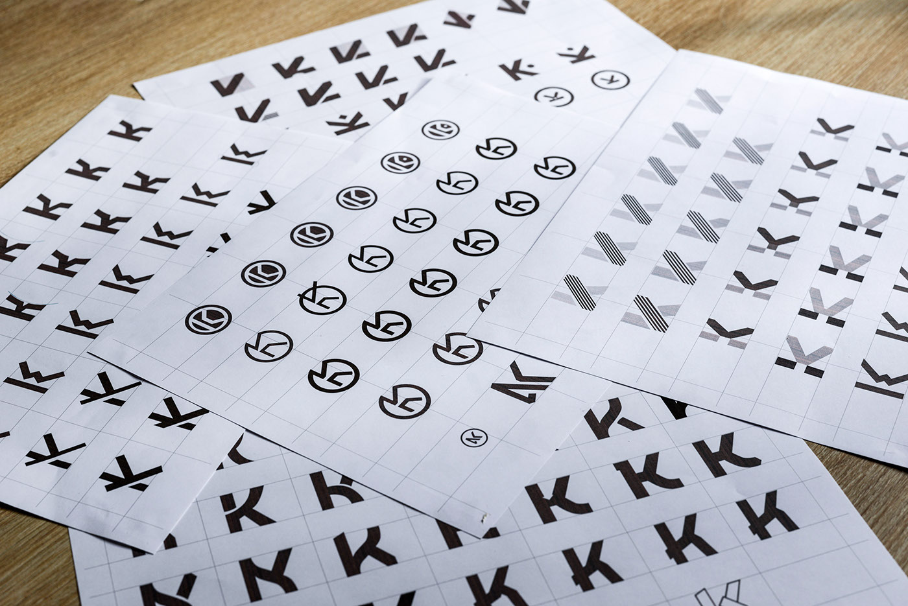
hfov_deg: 39.6
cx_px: 454
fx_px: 1262
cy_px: 303
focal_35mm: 50
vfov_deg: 27.0
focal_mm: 50
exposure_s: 1/60
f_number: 9
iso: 140
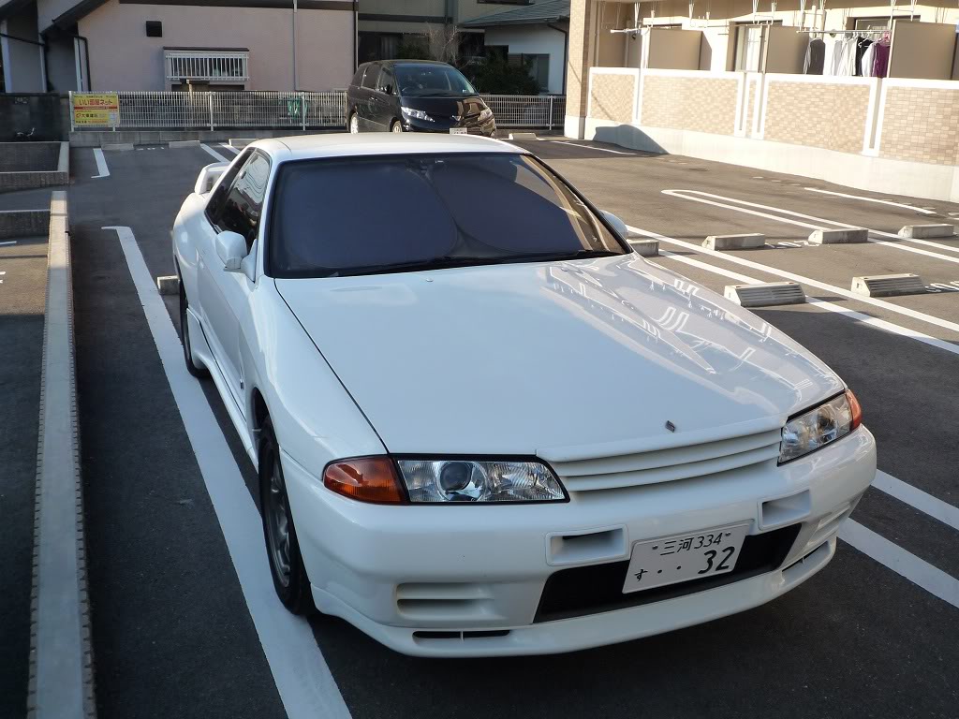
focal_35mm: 36
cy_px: 360
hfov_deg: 51.4
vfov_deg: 39.7
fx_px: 997
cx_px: 480
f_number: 3.8
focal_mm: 6.3
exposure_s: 1/400
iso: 160
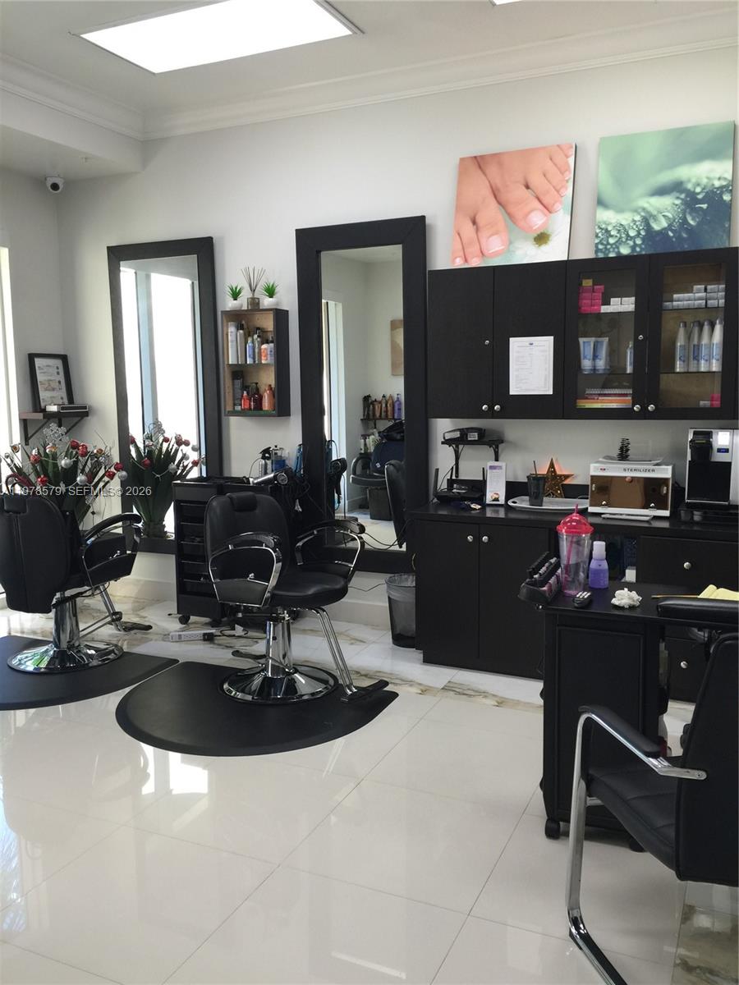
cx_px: 370
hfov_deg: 48.2
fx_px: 825
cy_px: 492
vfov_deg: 61.7
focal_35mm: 29
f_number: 2.2
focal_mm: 4.15
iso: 32
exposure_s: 1/40
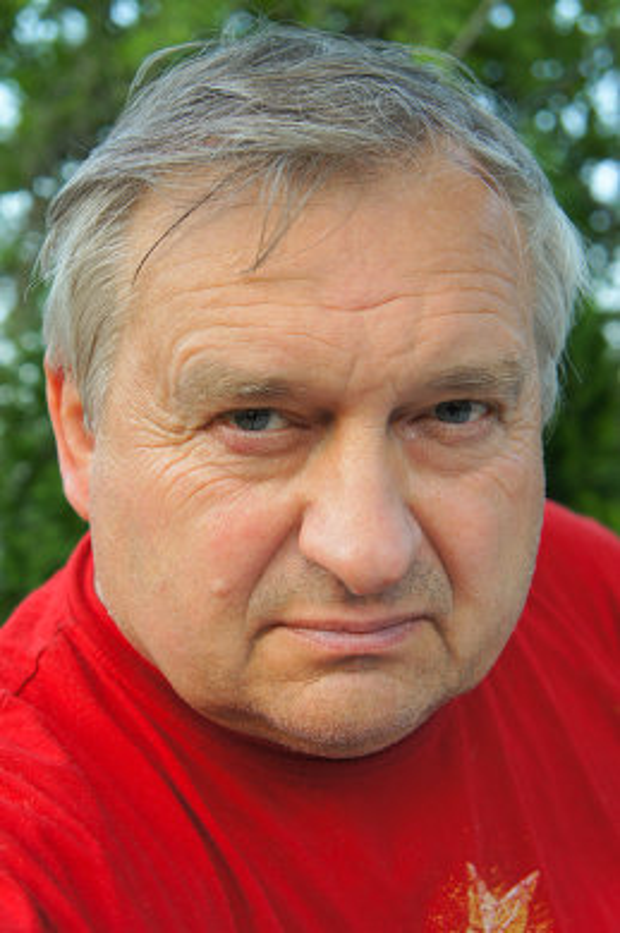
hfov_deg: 28.9
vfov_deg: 42.4
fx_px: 1204
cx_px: 310
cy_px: 466
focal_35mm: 46
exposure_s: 1/50
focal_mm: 31
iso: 200
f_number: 4.5
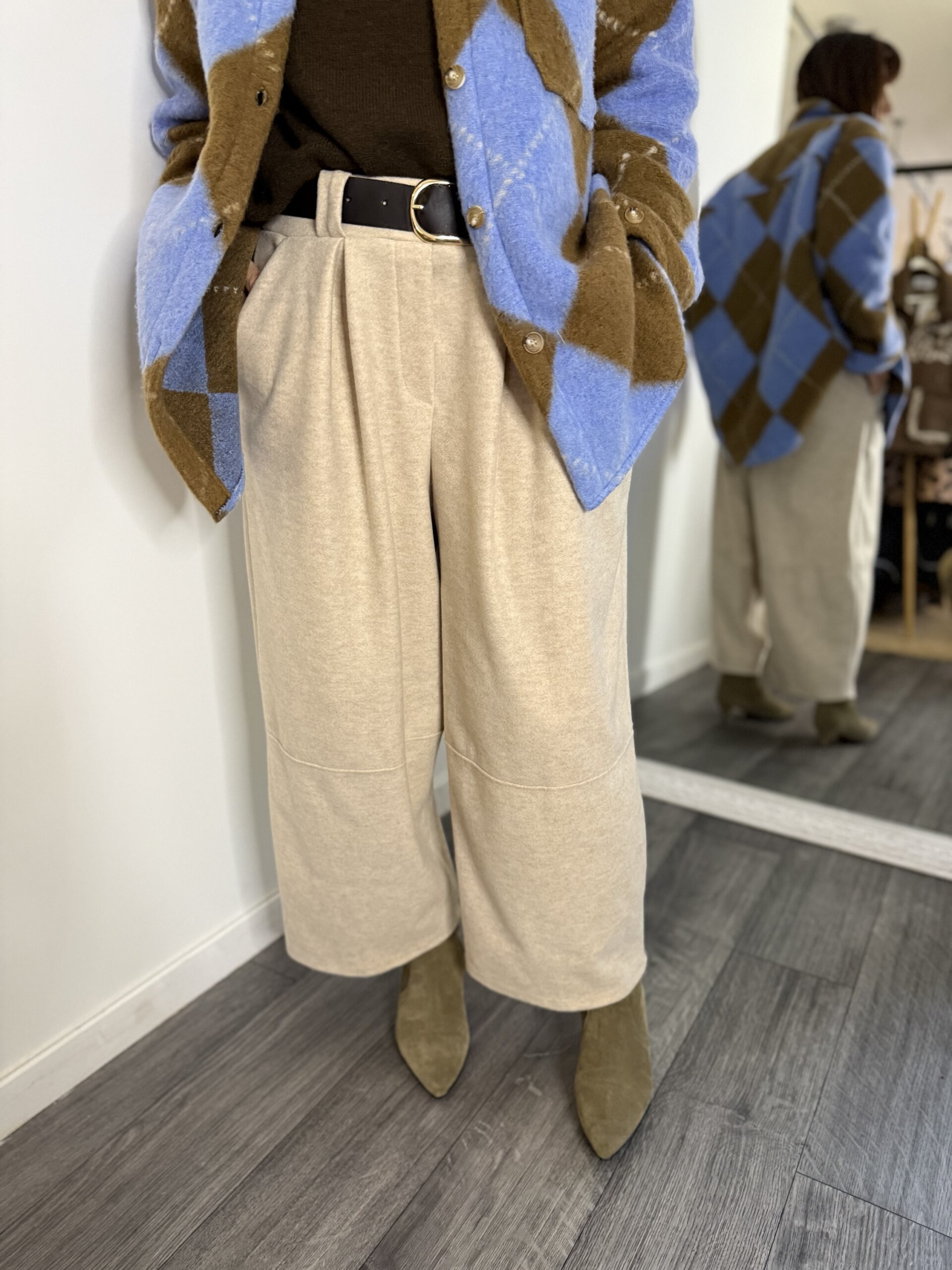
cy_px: 635
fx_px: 880
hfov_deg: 56.8
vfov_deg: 71.6
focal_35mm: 24
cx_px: 476
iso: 400
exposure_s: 1/50
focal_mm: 6.76
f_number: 1.78
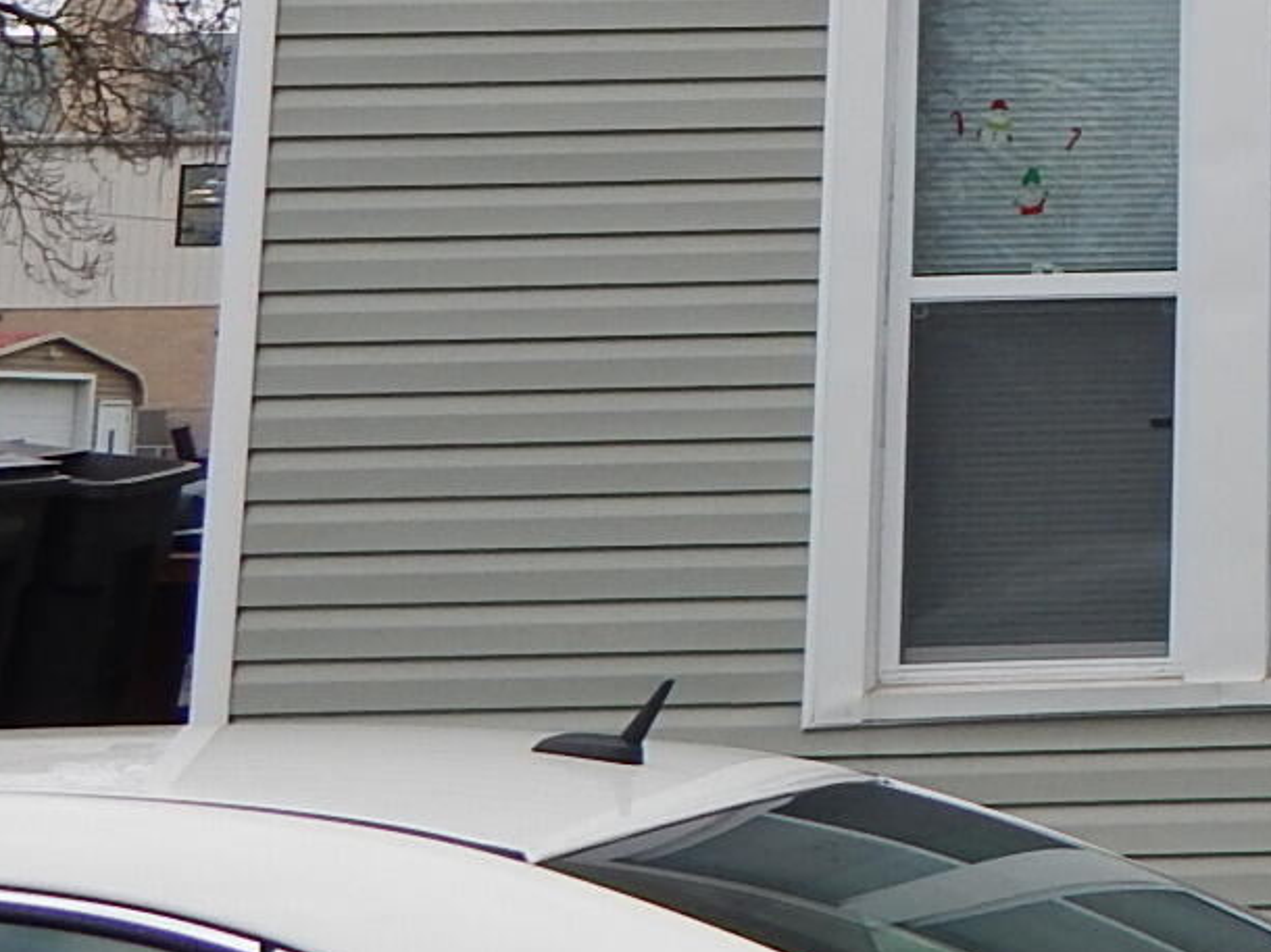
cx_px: 1881
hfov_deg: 20.5
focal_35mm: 82
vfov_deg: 17.4
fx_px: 3010
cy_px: -77
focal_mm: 4
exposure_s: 1/160
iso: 125
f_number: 3
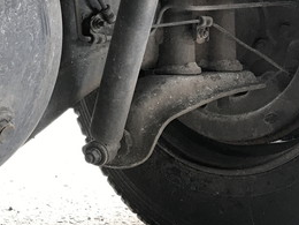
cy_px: 62
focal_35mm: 69
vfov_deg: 21.2
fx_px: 596
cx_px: -39
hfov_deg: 25.8
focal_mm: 3.99
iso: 25
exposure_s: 1/30
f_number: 1.8
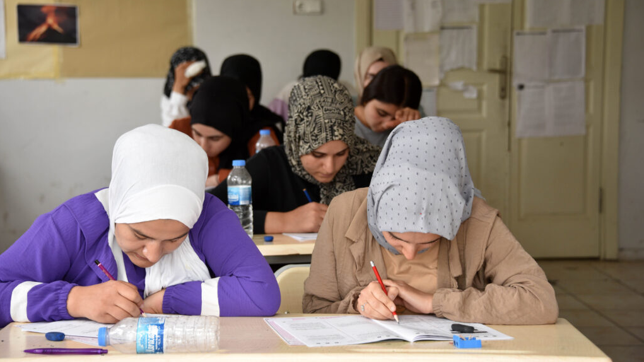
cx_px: 322
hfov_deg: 25.9
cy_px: 172
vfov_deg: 14.7
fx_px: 1400
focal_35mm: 82
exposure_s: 1/125
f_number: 5.6
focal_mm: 78
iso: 720
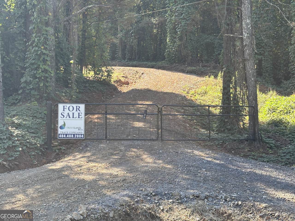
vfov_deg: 28.0
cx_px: 148
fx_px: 443
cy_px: 110
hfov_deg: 36.8
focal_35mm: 52
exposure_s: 1/237
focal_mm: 5.96
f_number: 1.6
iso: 32
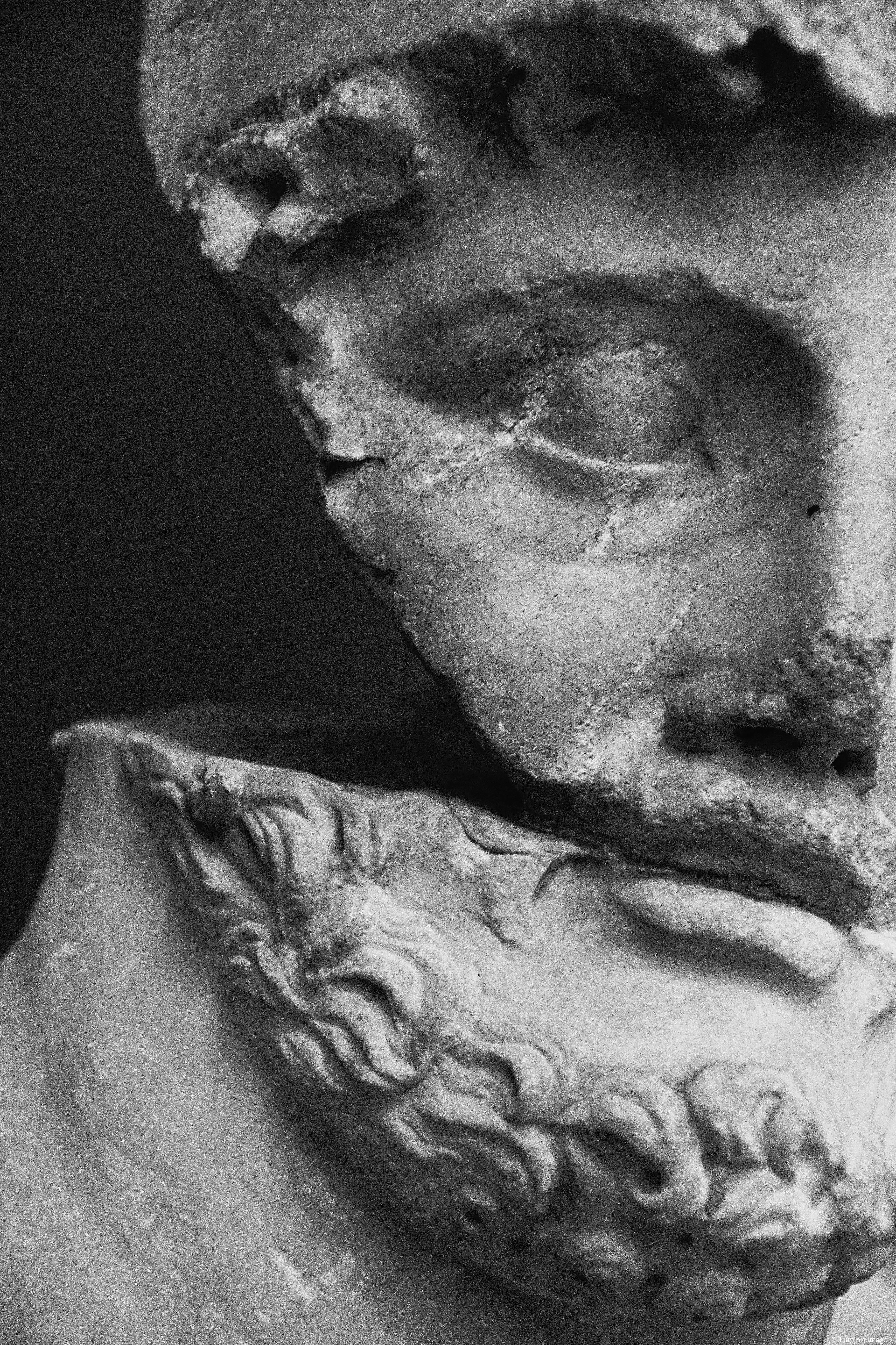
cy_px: 672
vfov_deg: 13.1
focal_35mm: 157
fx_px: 5861
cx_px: 448
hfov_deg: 8.7
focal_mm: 105
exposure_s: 1/60
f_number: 5.6
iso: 3200
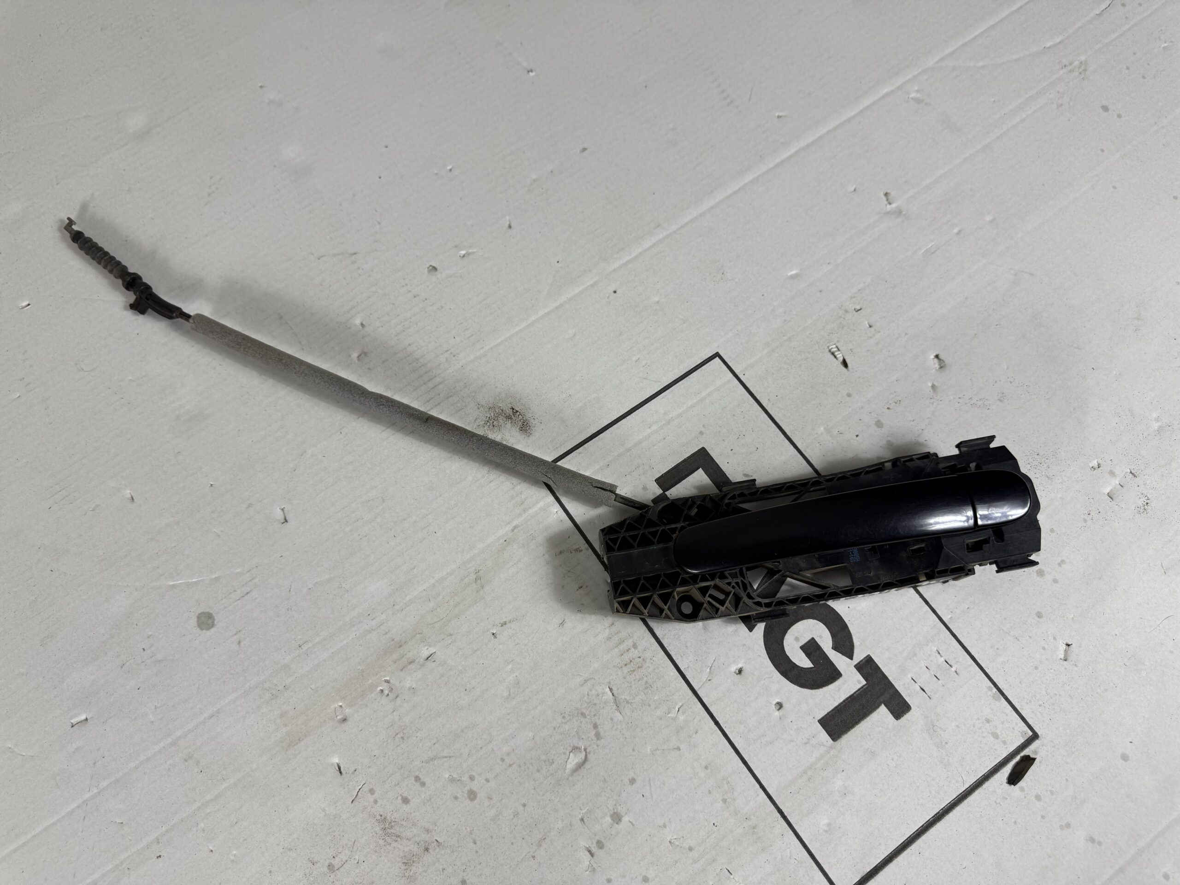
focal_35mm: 24
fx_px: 818
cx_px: 590
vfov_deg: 56.8
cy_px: 442
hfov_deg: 71.6
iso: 80
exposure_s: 1/100
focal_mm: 6.76
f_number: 1.78
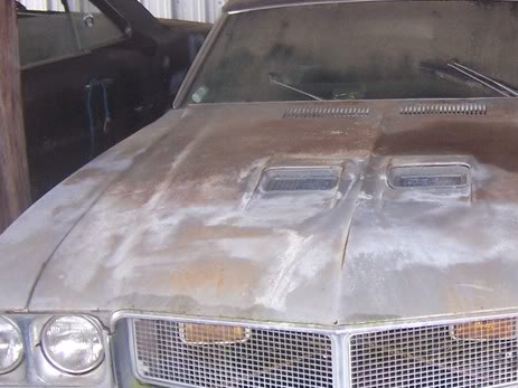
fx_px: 1092
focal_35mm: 73
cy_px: 136
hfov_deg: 26.2
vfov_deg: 20.1
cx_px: 421
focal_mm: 5.5
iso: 140
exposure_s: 1/60
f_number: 2.8
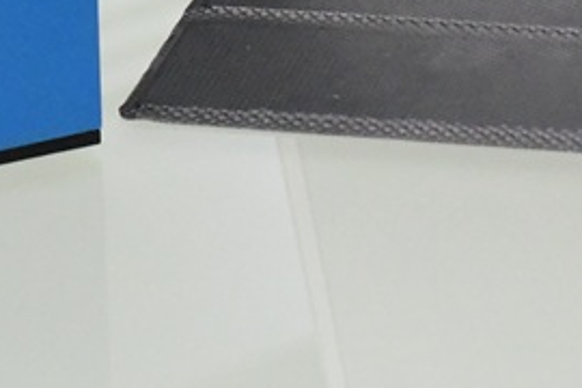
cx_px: 387
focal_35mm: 379
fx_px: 6127
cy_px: -461
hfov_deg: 5.4
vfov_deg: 3.6
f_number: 11
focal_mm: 62
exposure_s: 1/125
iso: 6400
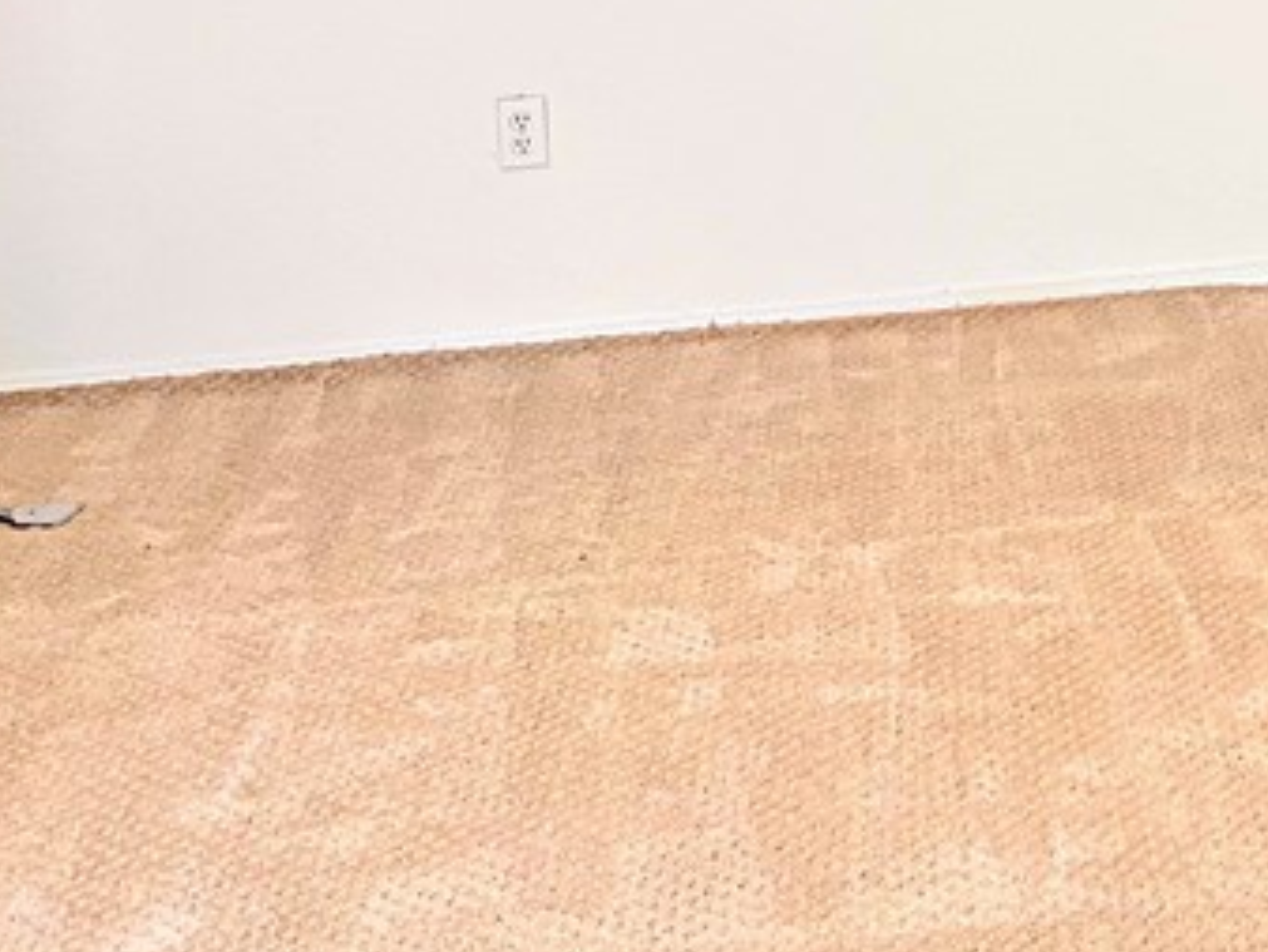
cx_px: 1817
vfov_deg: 17.4
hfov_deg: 21.4
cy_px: -339
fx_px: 2895
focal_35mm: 79
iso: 64
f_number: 1.5
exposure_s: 1/120
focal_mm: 5.7
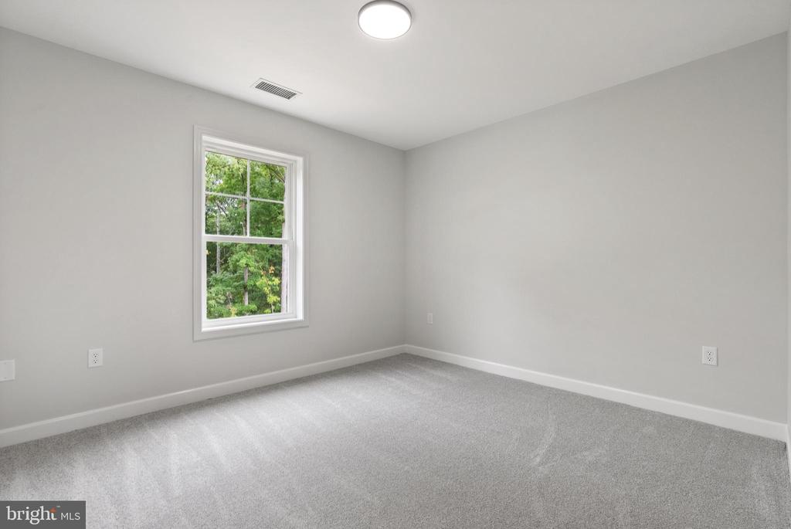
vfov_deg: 73.9
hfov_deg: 96.7
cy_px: 264
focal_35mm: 16
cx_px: 396
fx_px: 352
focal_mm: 16
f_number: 10
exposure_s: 1/10
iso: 640
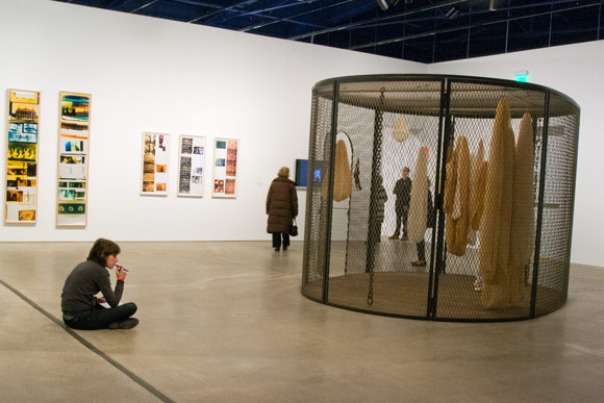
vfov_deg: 36.9
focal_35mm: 36
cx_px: 302
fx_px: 604
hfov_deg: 53.1
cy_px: 202
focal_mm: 24
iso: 3200
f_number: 20
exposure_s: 1/6
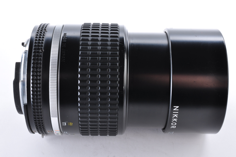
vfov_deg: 22.6
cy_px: 78
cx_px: 118
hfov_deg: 33.4
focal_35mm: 60
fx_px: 393
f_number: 18
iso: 200
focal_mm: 40
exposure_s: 1/200
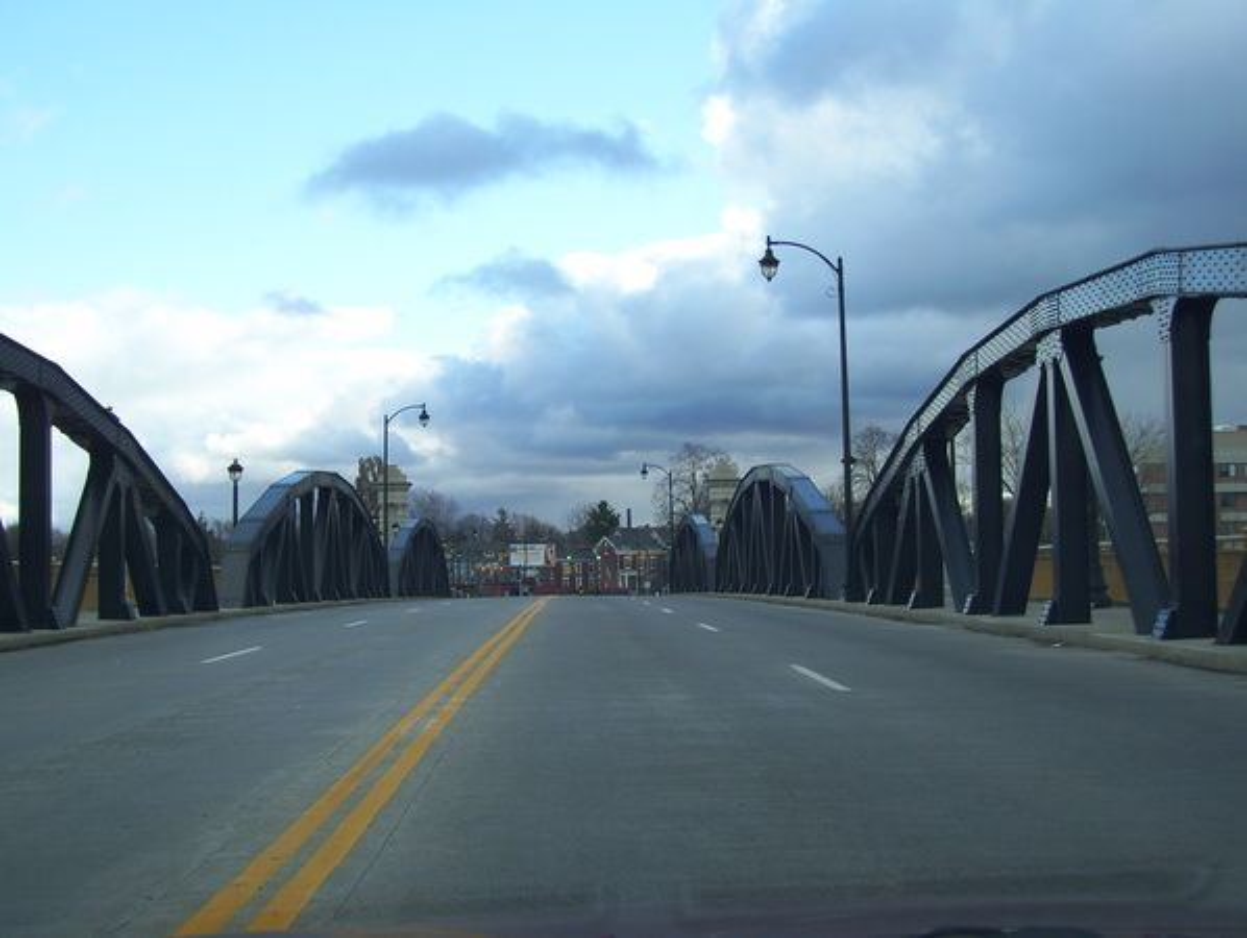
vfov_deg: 32.2
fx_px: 1623
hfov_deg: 42.0
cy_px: 469
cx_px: 624
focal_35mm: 45
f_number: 3
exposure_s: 1/500
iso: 80
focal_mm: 7.6
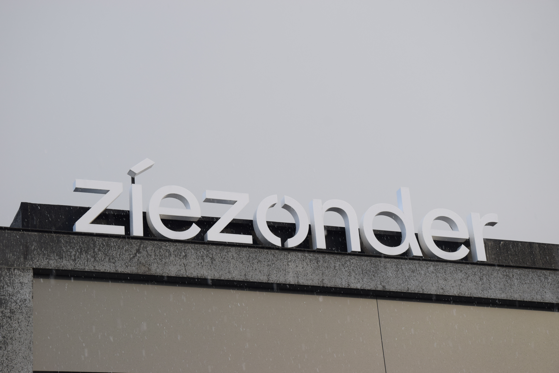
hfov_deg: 20.6
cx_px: 280
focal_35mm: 99
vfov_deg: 13.8
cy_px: 186
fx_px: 1537
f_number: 8
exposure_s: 1/250
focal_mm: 66
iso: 400
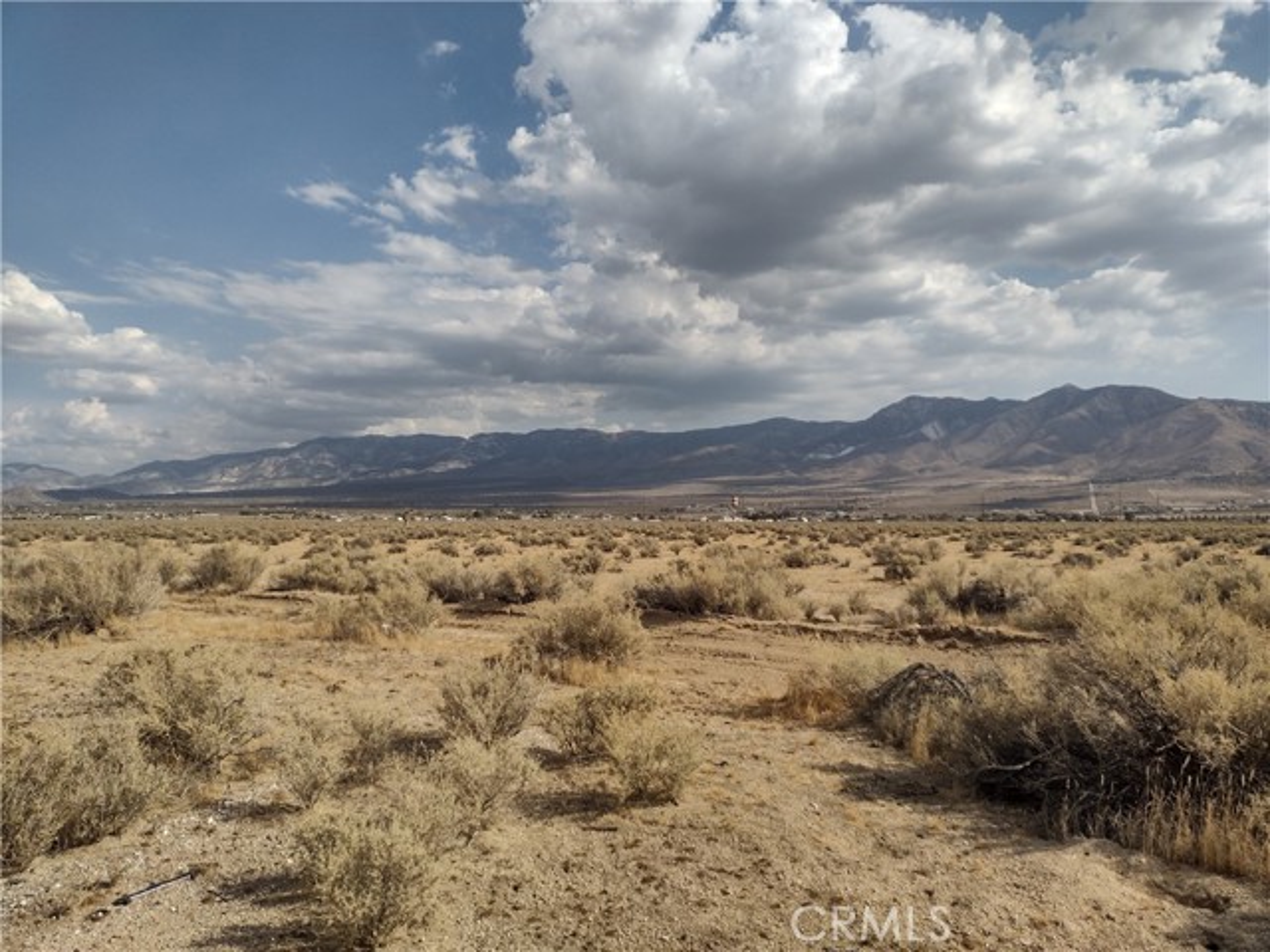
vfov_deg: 51.4
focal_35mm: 27
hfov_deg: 65.3
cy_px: 476
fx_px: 991
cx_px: 635
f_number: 1.7
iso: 100
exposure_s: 1/2907
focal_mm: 4.71
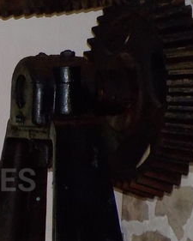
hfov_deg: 11.7
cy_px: 172
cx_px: -118
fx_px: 892
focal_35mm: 125
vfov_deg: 15.3
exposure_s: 1/30
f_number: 3.3
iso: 220
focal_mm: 4.1
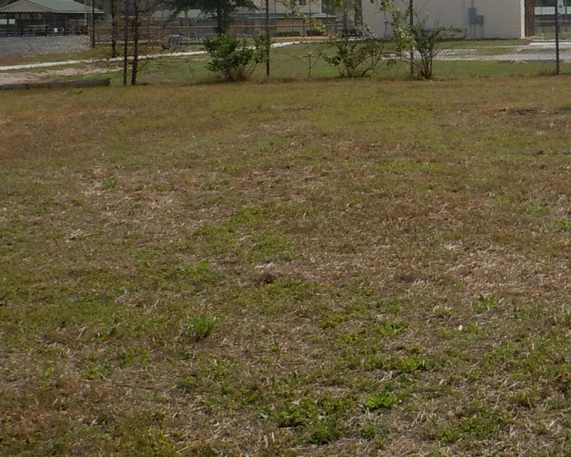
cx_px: 501
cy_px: 54
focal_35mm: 84
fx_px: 1420
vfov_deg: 18.0
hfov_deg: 22.3
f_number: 7.4
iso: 100
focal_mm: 5
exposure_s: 1/400
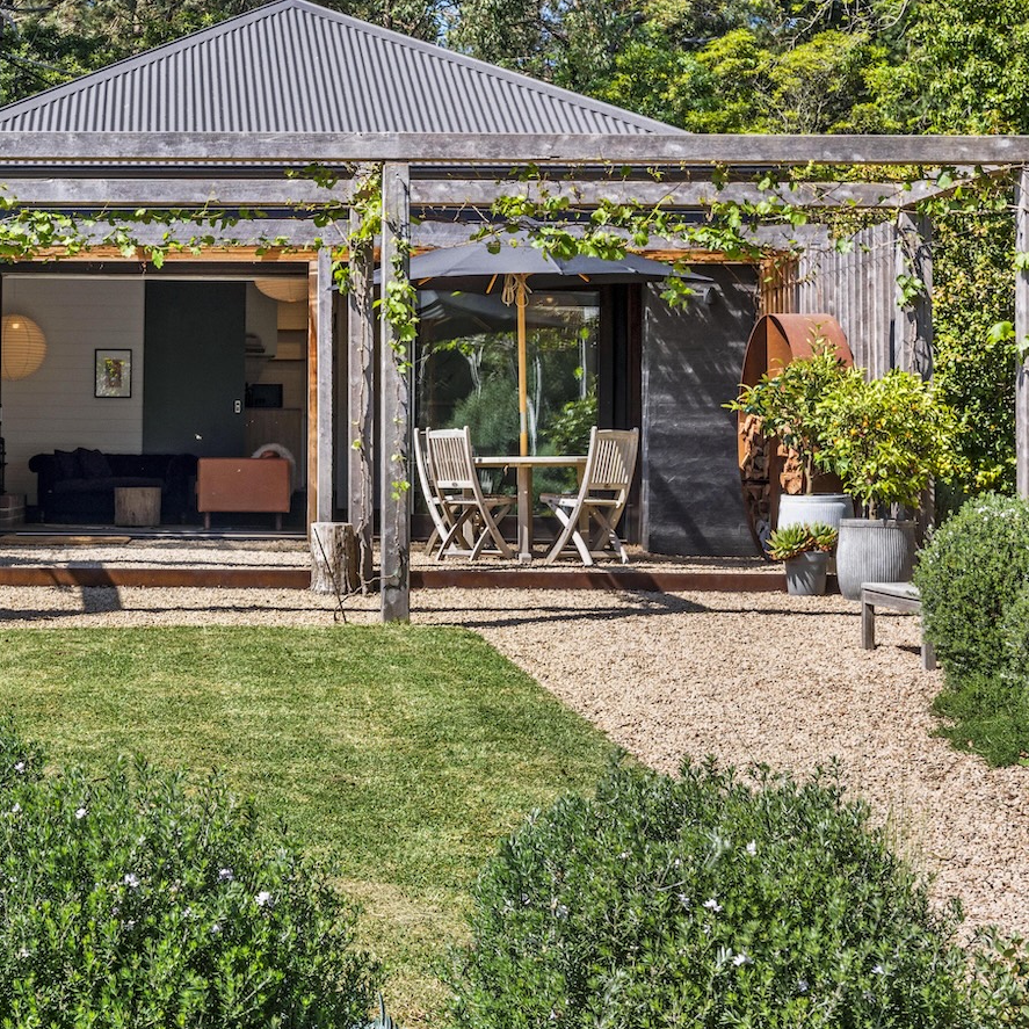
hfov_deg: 24.1
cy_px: 372
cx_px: 59
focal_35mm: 69
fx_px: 2321
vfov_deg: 24.9
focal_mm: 40
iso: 500
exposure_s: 1/125
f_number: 11
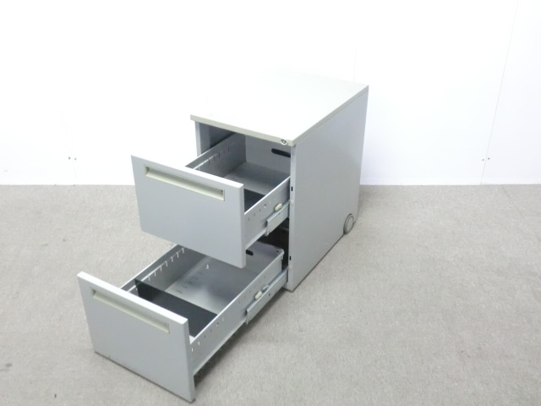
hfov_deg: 49.0
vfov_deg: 37.7
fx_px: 594
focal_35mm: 38
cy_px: 203
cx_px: 270
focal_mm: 6.9
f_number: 3.9
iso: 800
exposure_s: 1/20
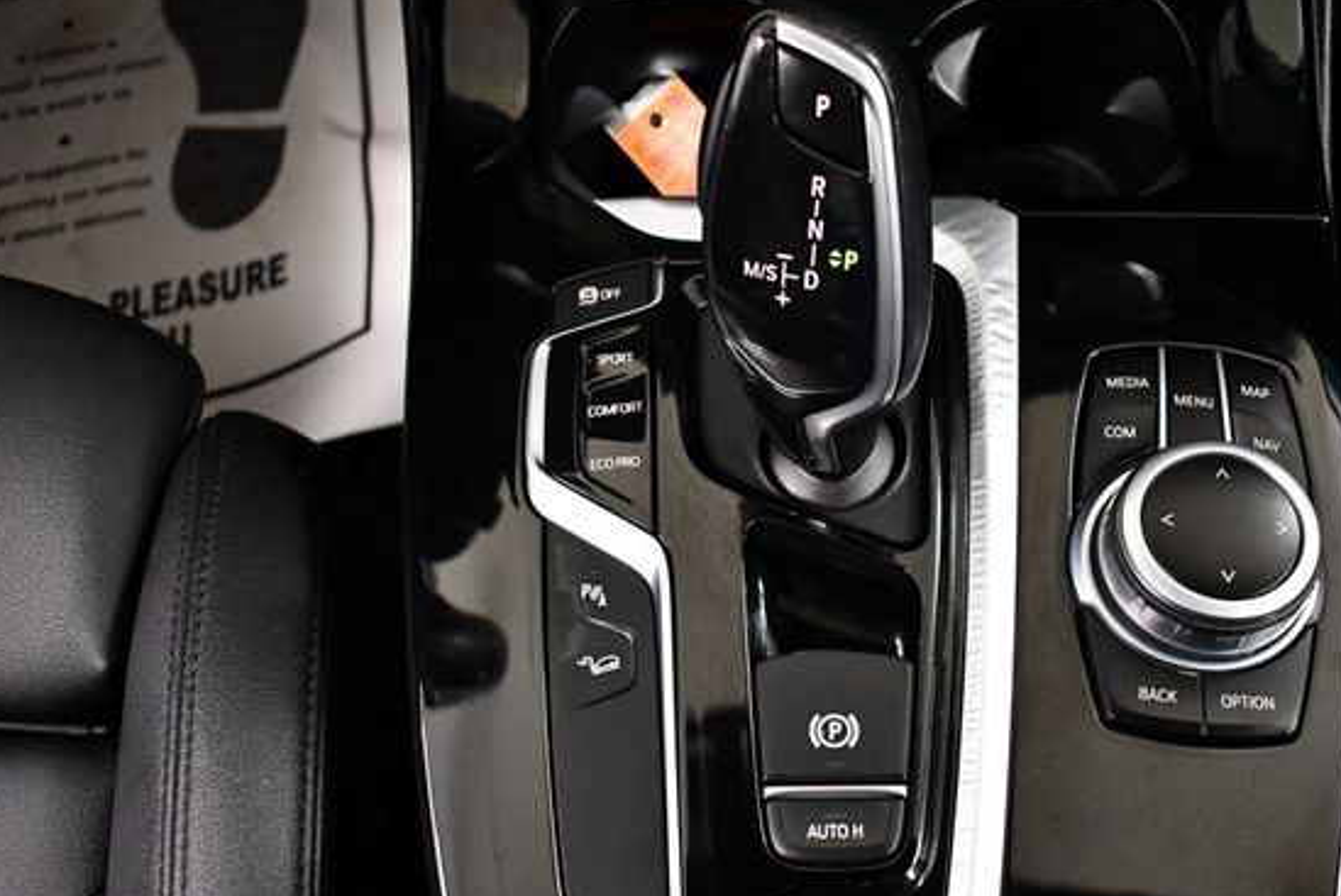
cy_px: 510
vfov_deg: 31.9
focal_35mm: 42
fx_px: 1566
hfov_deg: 46.2
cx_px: 767
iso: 3200
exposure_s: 1/80
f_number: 3.5
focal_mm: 18
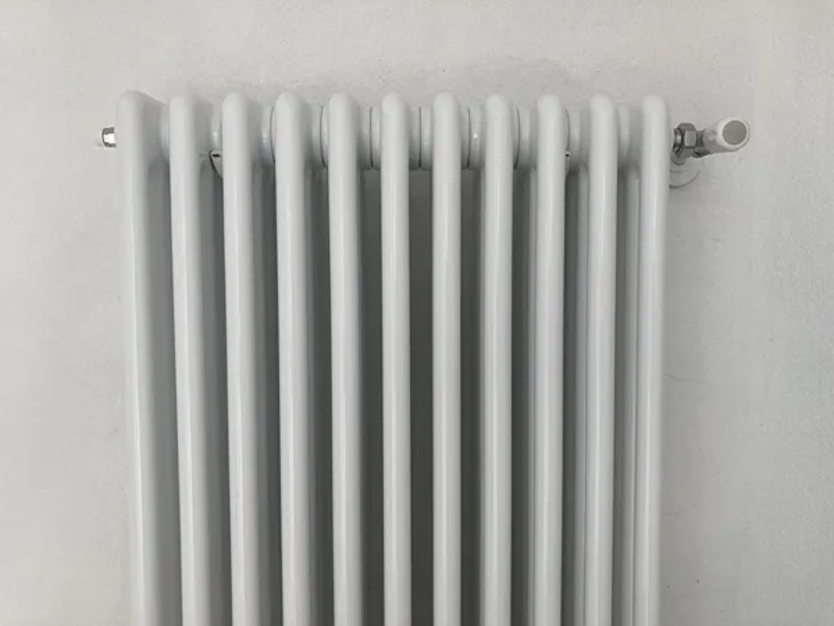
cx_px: 417
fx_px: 675
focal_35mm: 28
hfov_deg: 63.4
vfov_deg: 49.7
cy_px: 313
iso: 80
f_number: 1.8
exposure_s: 1/80
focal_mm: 3.99
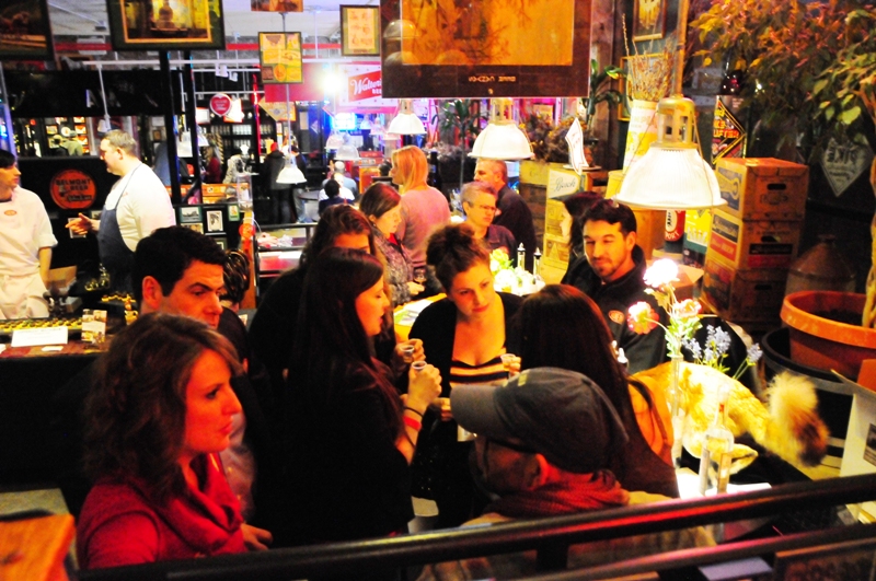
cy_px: 290
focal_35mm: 30
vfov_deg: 43.5
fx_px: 729
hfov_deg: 62.0
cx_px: 438
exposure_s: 1/20
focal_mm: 20
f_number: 4.5
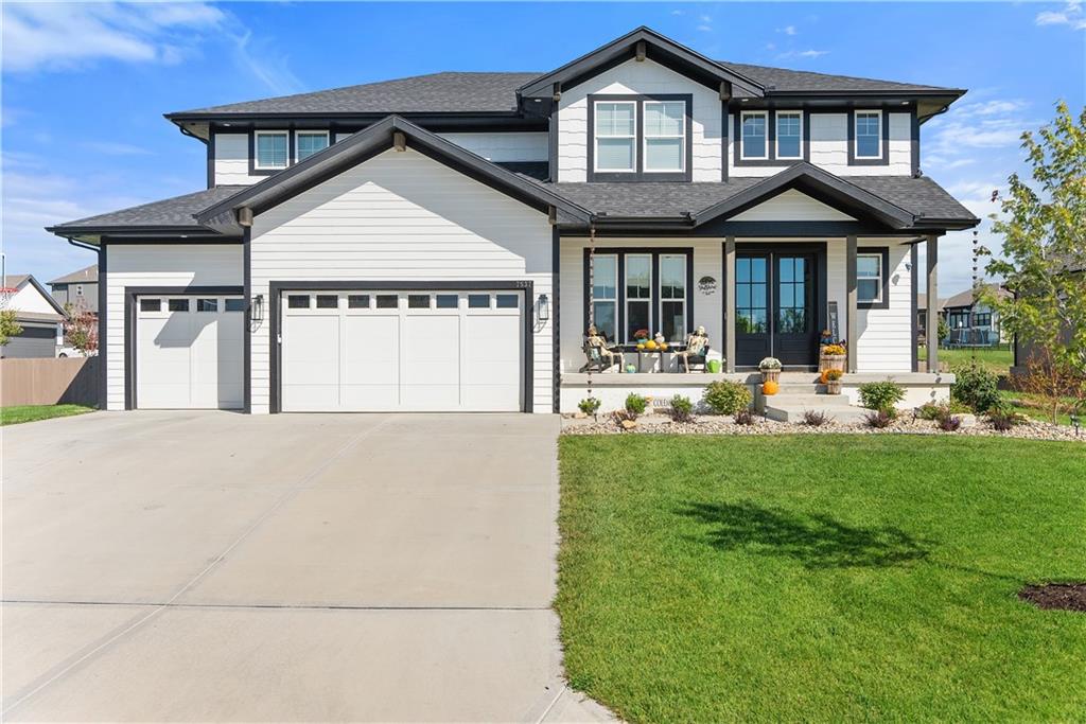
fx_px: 887
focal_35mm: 29
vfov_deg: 44.4
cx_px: 543
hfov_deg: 63.0
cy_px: 362
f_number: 2.8
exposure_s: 1/8000
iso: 640
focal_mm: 29.4
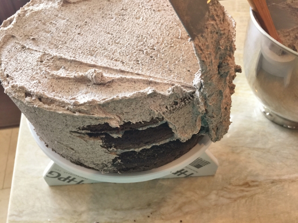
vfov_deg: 48.2
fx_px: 250
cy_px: 112
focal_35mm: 29
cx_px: 149
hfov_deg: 61.7
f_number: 2.2
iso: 32
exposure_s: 1/30
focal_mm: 4.15
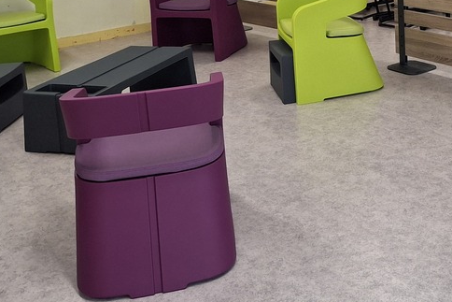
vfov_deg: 23.4
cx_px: 405
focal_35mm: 55
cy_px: -14
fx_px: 691
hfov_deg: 34.3
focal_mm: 4.69
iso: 200
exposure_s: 1/100
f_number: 1.8
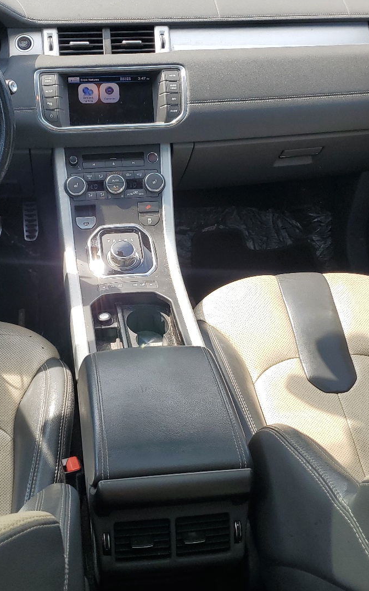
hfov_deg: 30.9
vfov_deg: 48.2
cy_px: 314
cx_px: 117
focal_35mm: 41
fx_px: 660
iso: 50
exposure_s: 1/556
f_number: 1.5
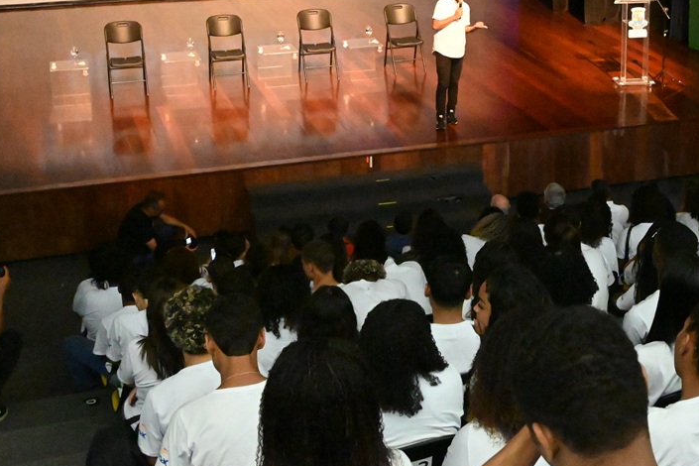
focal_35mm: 64
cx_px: 526
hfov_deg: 30.9
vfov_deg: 21.1
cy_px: 100
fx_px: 1240
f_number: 6.3
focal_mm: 25
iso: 20000
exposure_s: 1/50
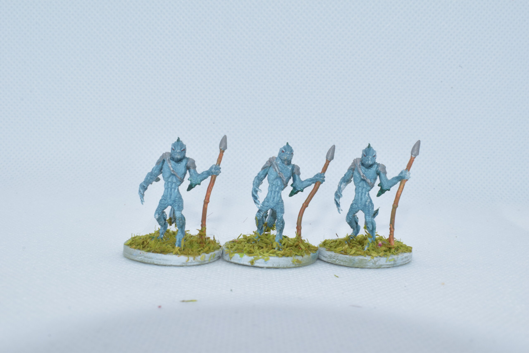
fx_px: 639
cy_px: 176
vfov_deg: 30.9
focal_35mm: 44
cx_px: 264
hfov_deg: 45.0
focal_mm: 29
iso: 800
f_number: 22
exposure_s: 1/125
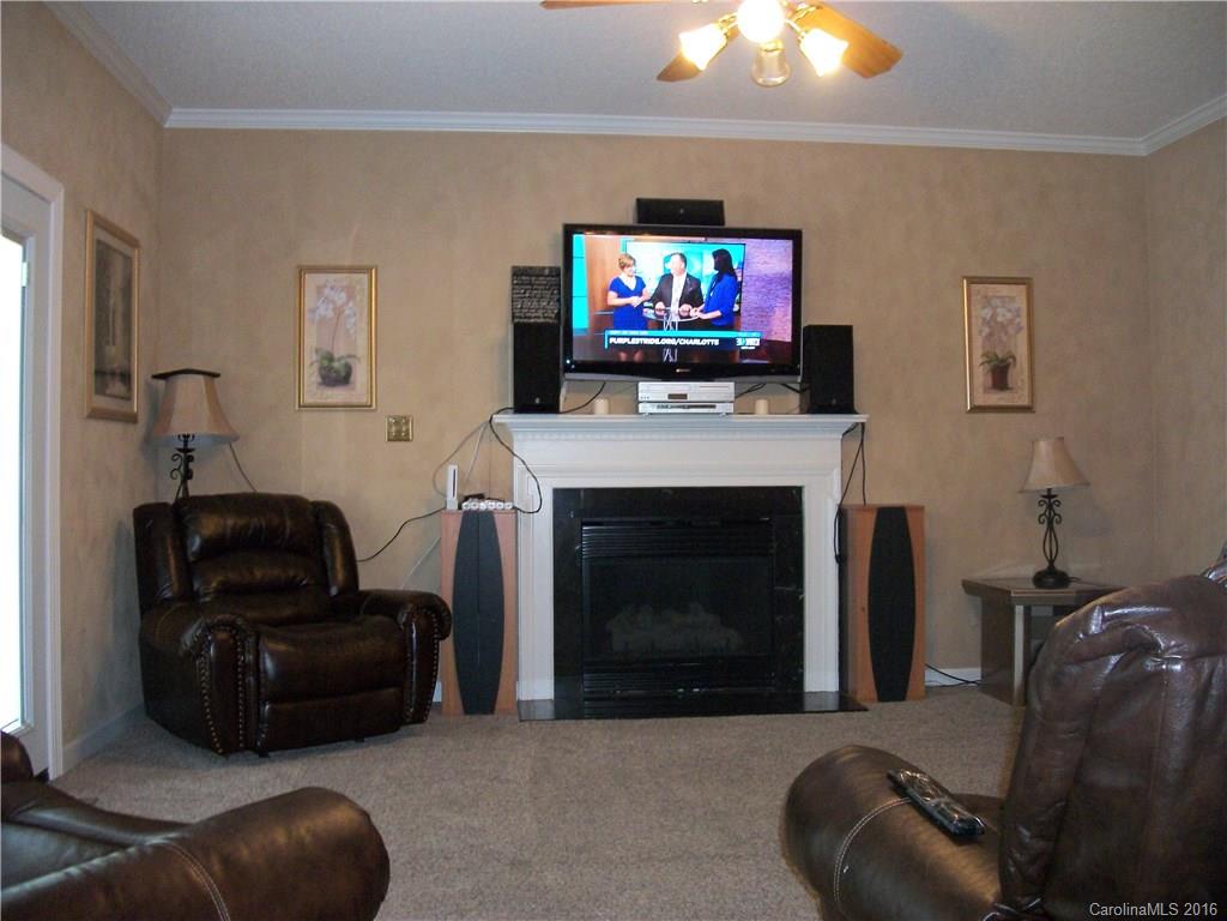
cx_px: 614
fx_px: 1134
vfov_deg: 44.2
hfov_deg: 56.8
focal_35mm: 32
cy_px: 460
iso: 250
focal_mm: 5.7
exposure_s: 1/30
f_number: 2.9
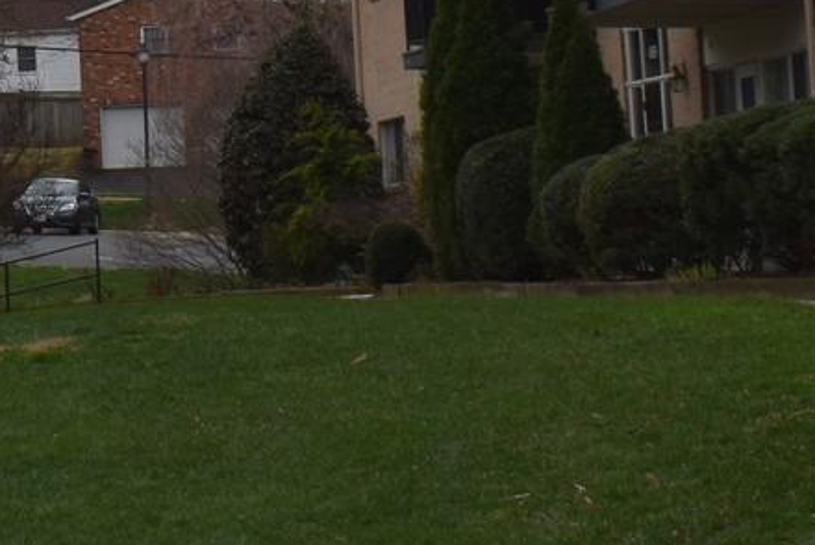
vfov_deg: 7.2
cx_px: -509
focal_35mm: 188
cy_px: -348
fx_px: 4266
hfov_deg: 10.4
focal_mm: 27
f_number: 10
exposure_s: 1/200
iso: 100
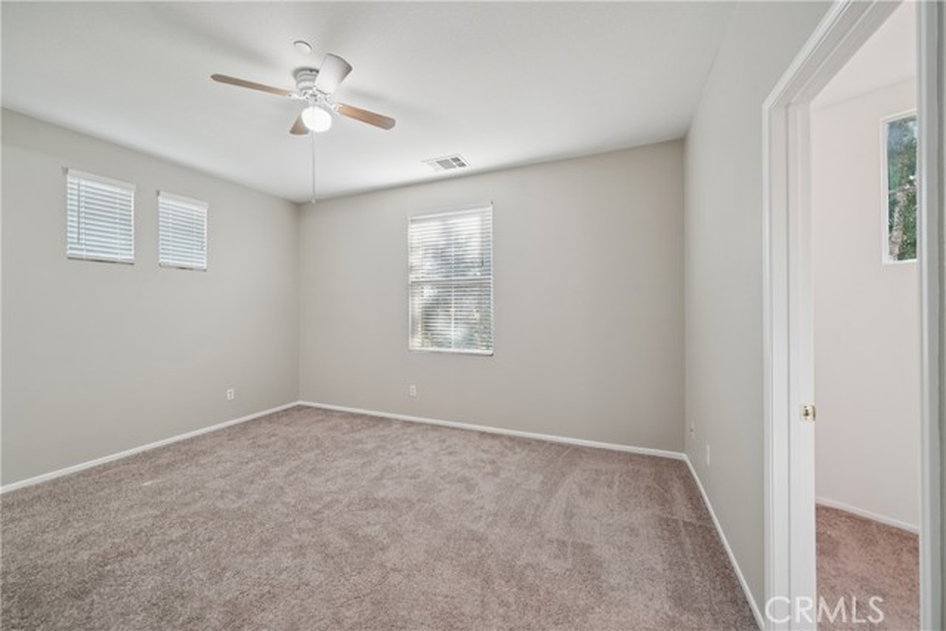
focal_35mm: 13
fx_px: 342
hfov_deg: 108.3
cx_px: 473
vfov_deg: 85.5
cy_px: 316
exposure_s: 1/30
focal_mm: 13
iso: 400
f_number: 8
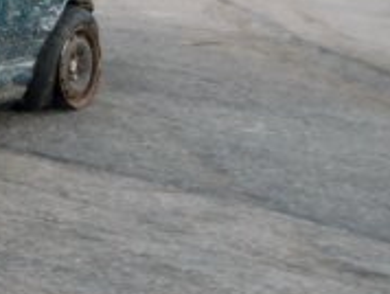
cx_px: -274
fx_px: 2335
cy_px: -83
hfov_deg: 9.2
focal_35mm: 207
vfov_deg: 7.1
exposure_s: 1/500
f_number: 4.8
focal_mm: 40
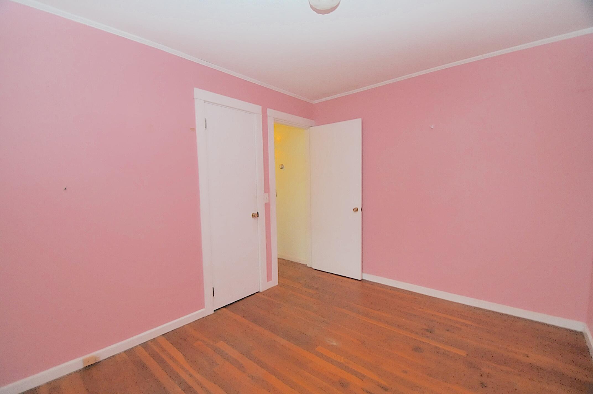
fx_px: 247
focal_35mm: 15
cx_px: 296
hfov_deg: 100.5
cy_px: 197
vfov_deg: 77.2
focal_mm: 10
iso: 800
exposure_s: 1/60
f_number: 3.5
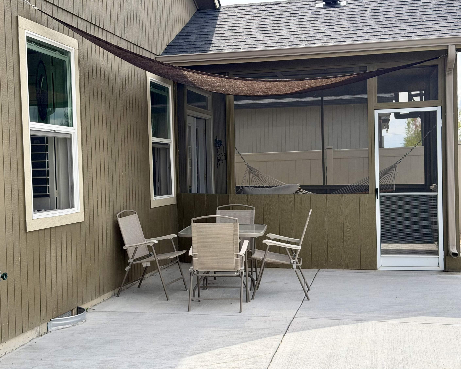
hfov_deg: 36.7
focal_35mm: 51
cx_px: 233
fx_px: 696
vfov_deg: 29.7
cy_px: 183
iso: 80
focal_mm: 6.76
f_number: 1.78
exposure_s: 1/2762
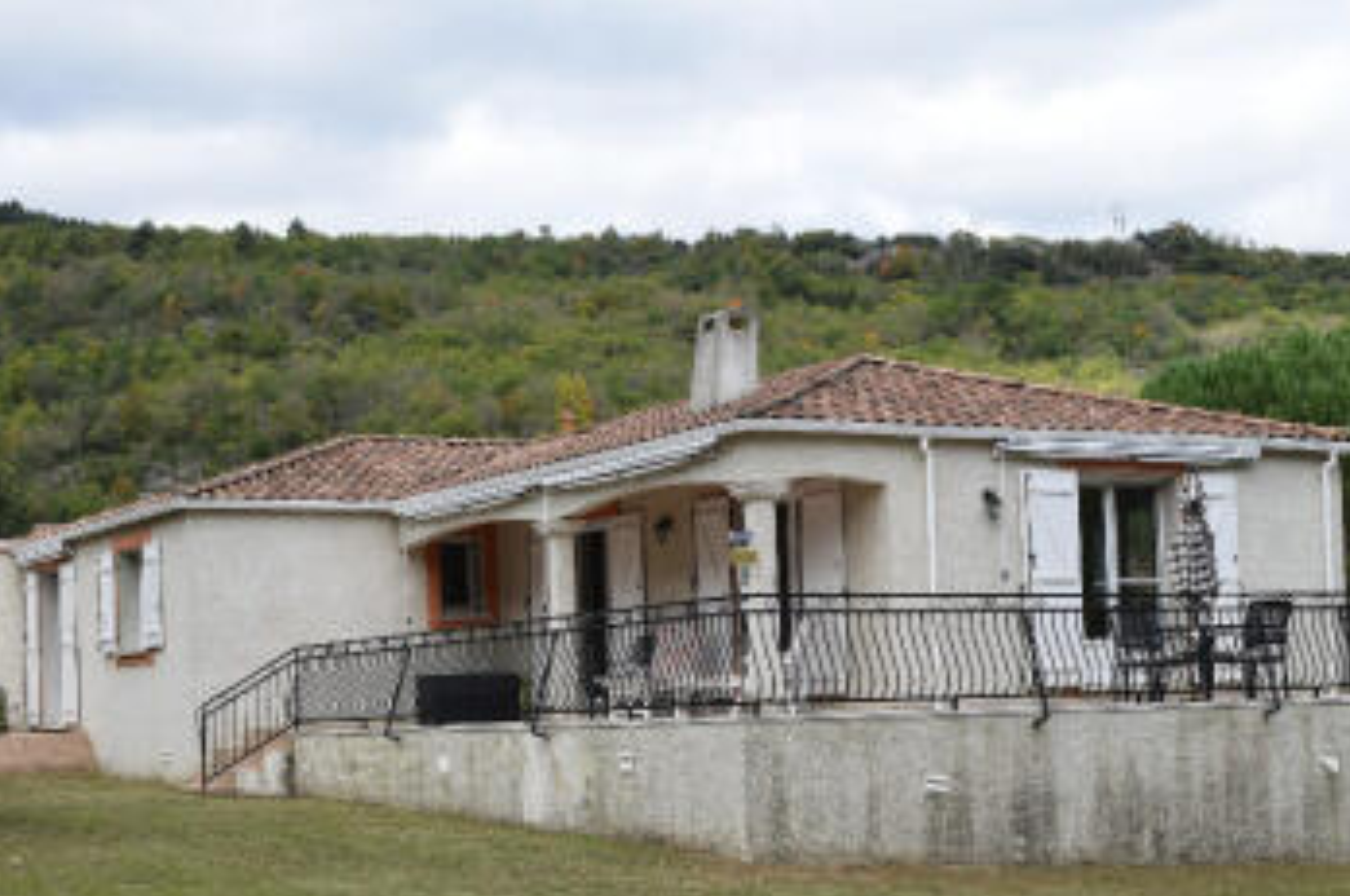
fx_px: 2385
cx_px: 671
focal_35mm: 64
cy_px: 611
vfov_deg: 21.2
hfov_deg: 31.6
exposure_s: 1/250
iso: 200
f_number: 8
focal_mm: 31
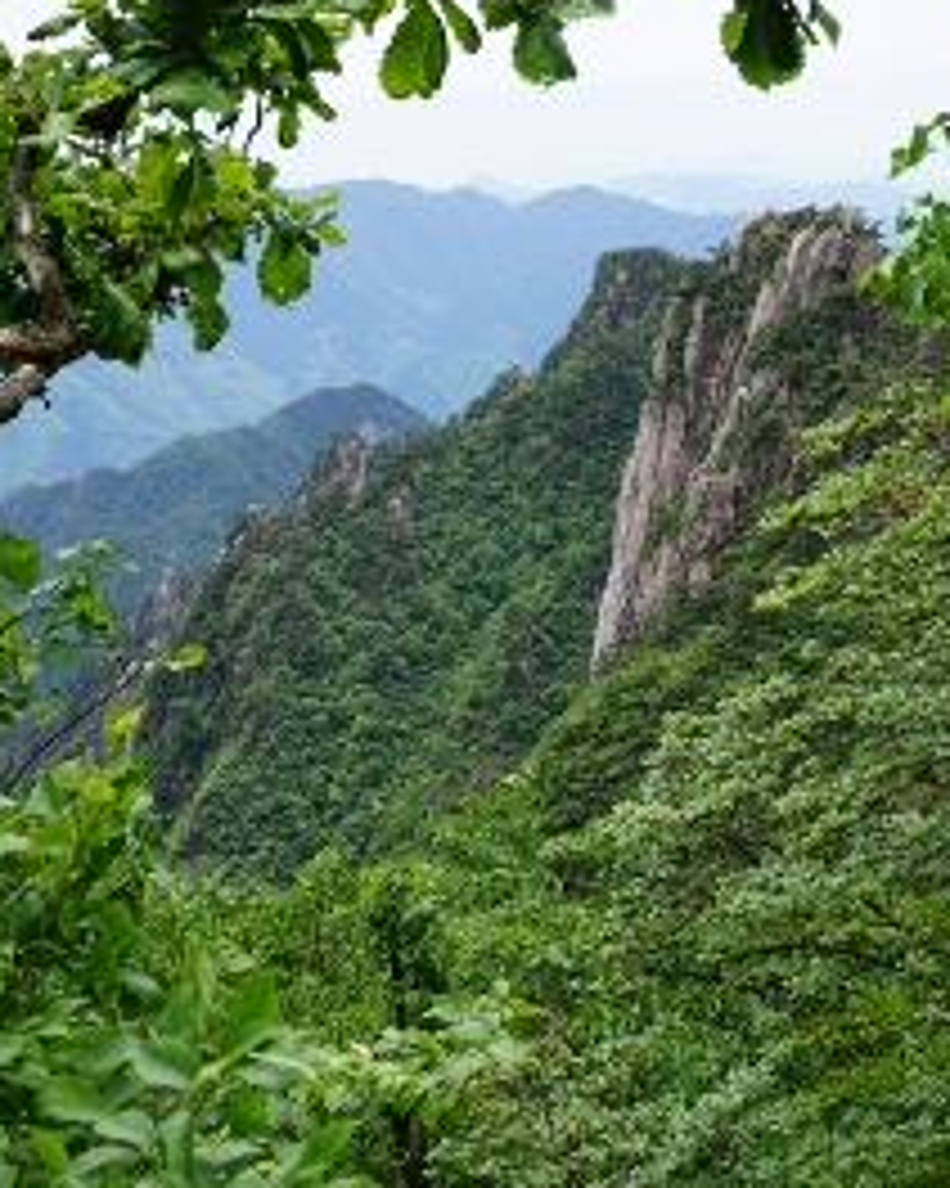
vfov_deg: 29.4
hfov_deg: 23.8
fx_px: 2251
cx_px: 520
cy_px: 432
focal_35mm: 64
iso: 100
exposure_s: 1/125
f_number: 9
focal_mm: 30
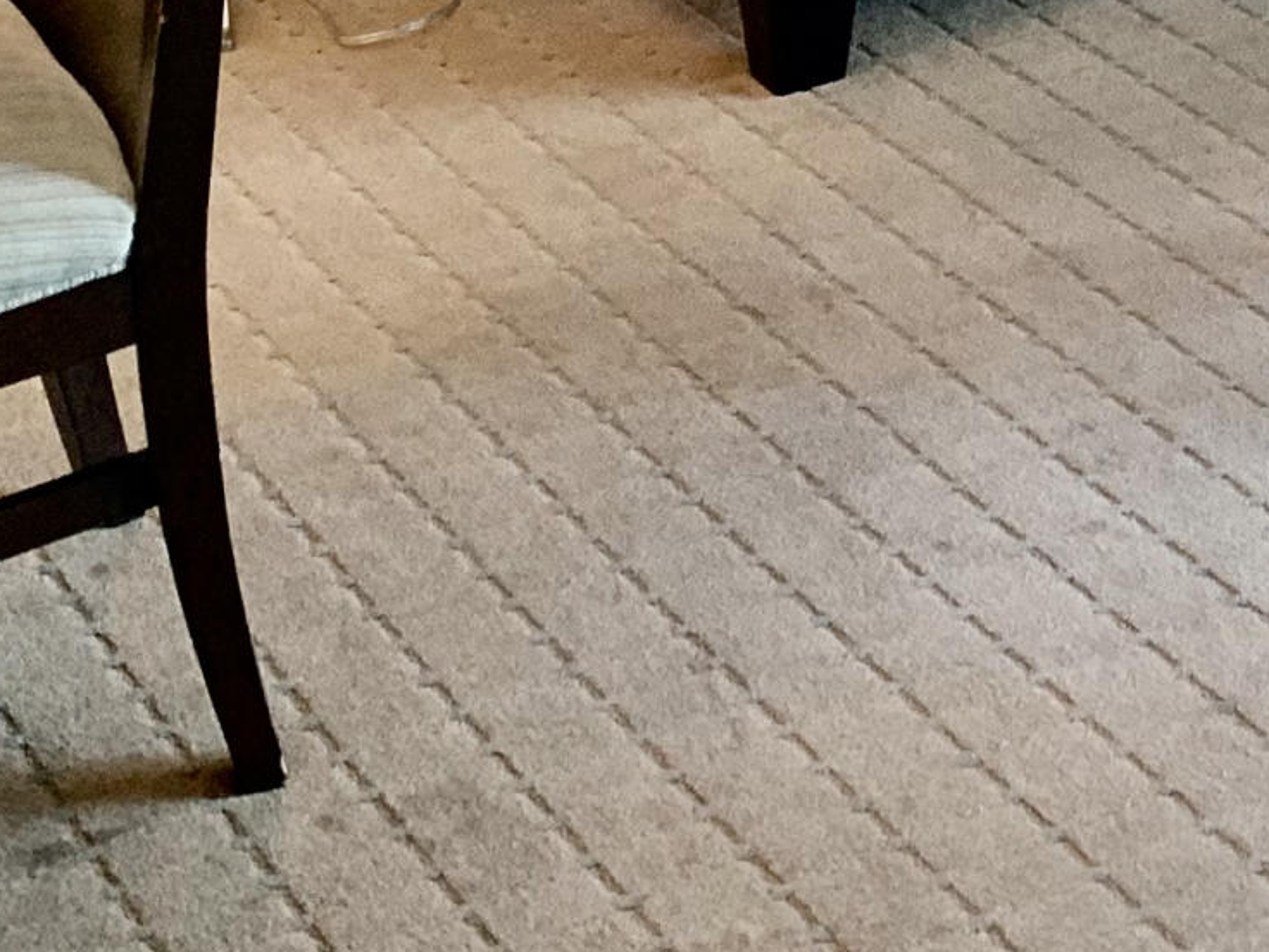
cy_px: -936
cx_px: 1667
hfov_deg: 17.4
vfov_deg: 12.4
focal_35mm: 106
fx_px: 3886
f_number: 1.8
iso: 64
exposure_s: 1/60
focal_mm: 4.25
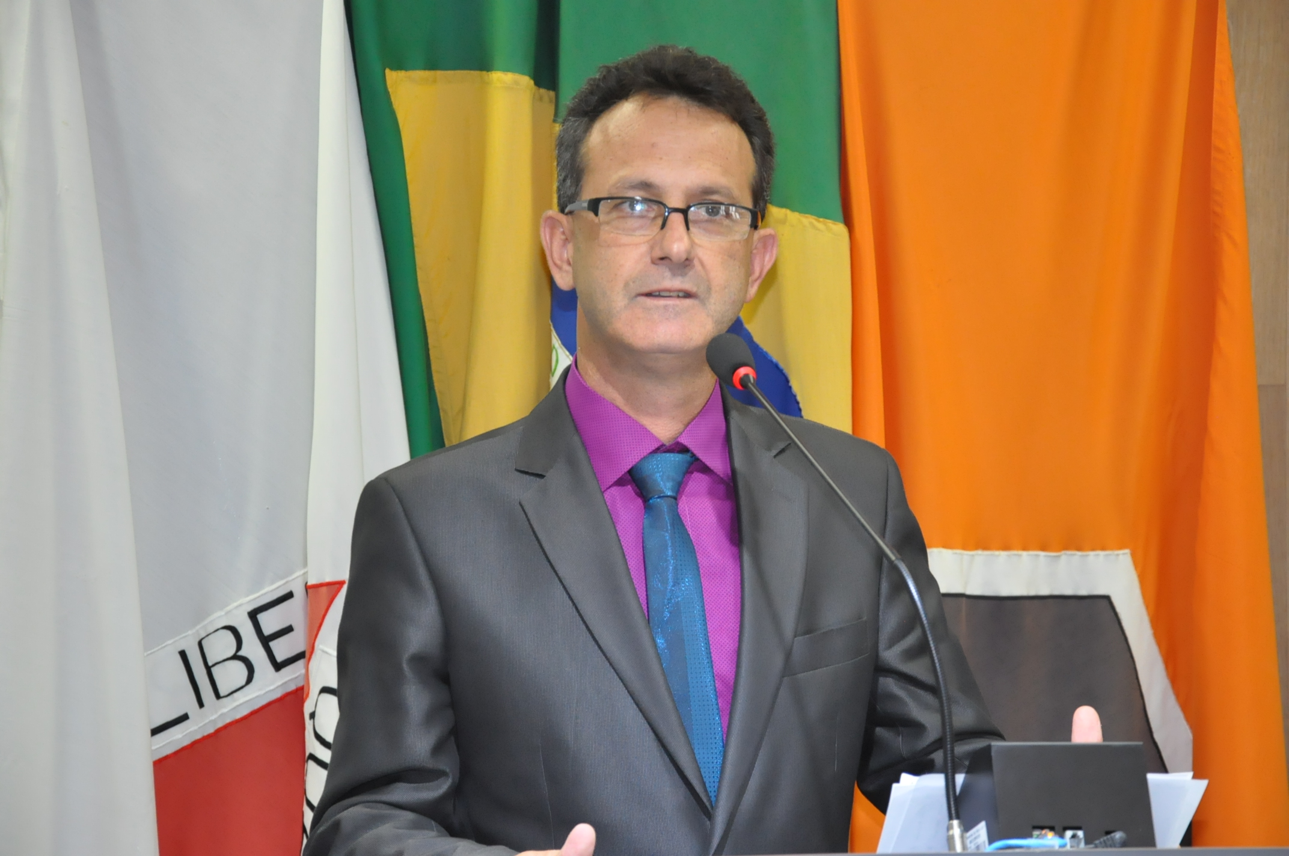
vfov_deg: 13.0
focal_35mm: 105
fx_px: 3755
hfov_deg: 19.5
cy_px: 428
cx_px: 644
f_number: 5.3
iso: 2000
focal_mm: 70
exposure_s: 1/60
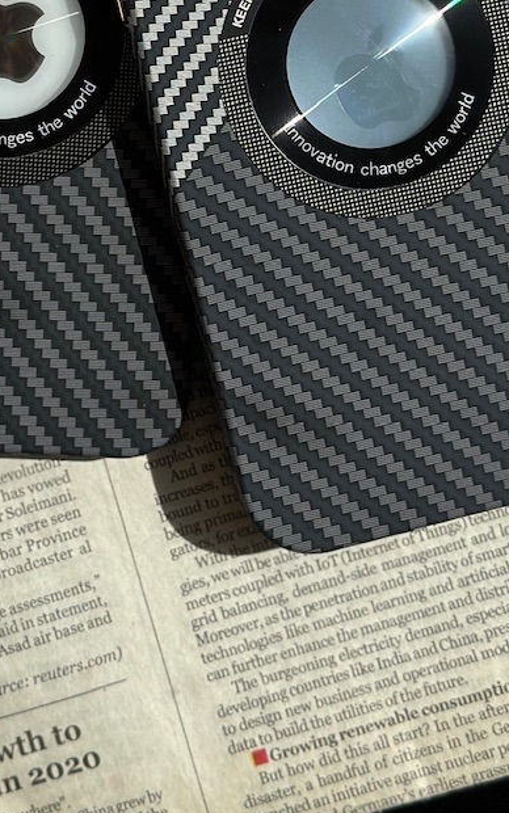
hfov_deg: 12.4
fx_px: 2328
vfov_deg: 19.4
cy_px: 42
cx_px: 110
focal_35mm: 105
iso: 100
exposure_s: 1/12048
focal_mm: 6.86
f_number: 1.78
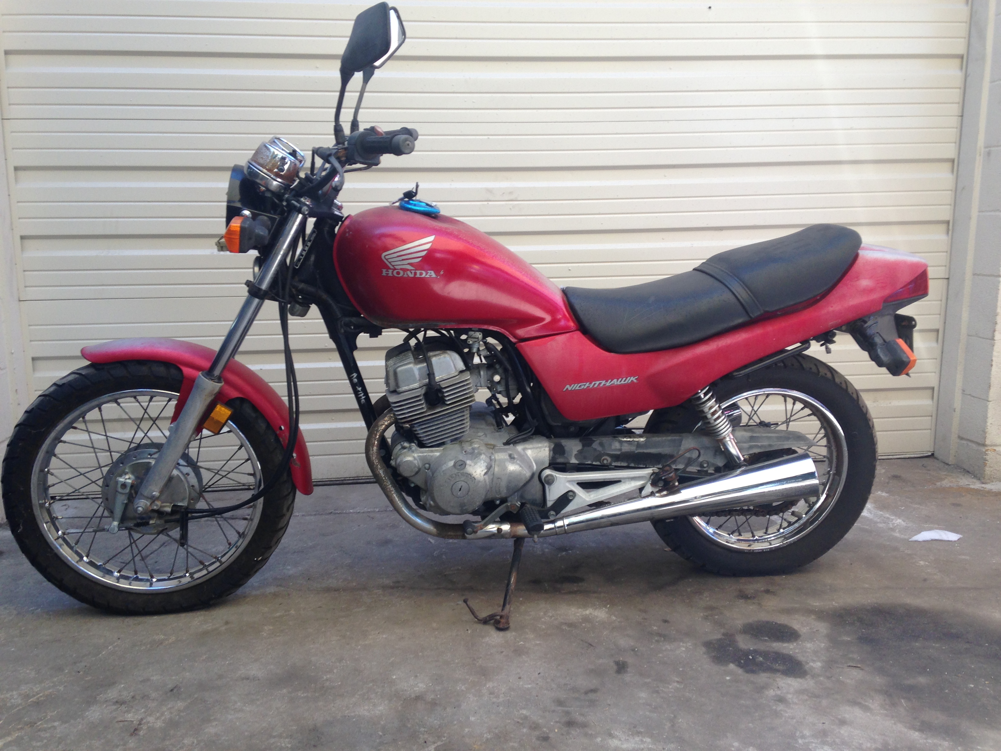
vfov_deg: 42.9
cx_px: 500
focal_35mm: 33
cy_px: 376
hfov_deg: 55.4
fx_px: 954
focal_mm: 4.12
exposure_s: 1/120
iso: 50
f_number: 2.4
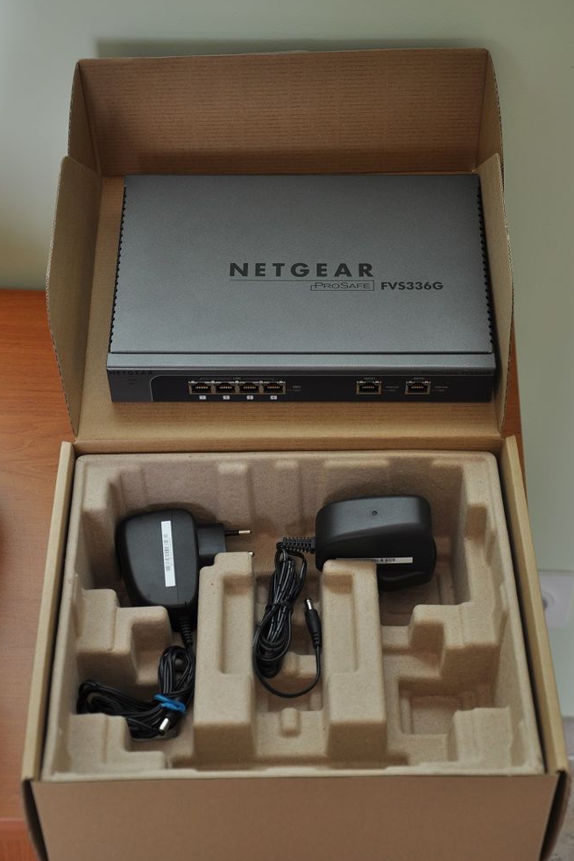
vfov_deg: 32.9
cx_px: 286
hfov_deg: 22.3
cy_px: 434
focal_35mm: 61
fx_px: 1458
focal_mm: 40
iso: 200
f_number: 5.6
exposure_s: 1/30
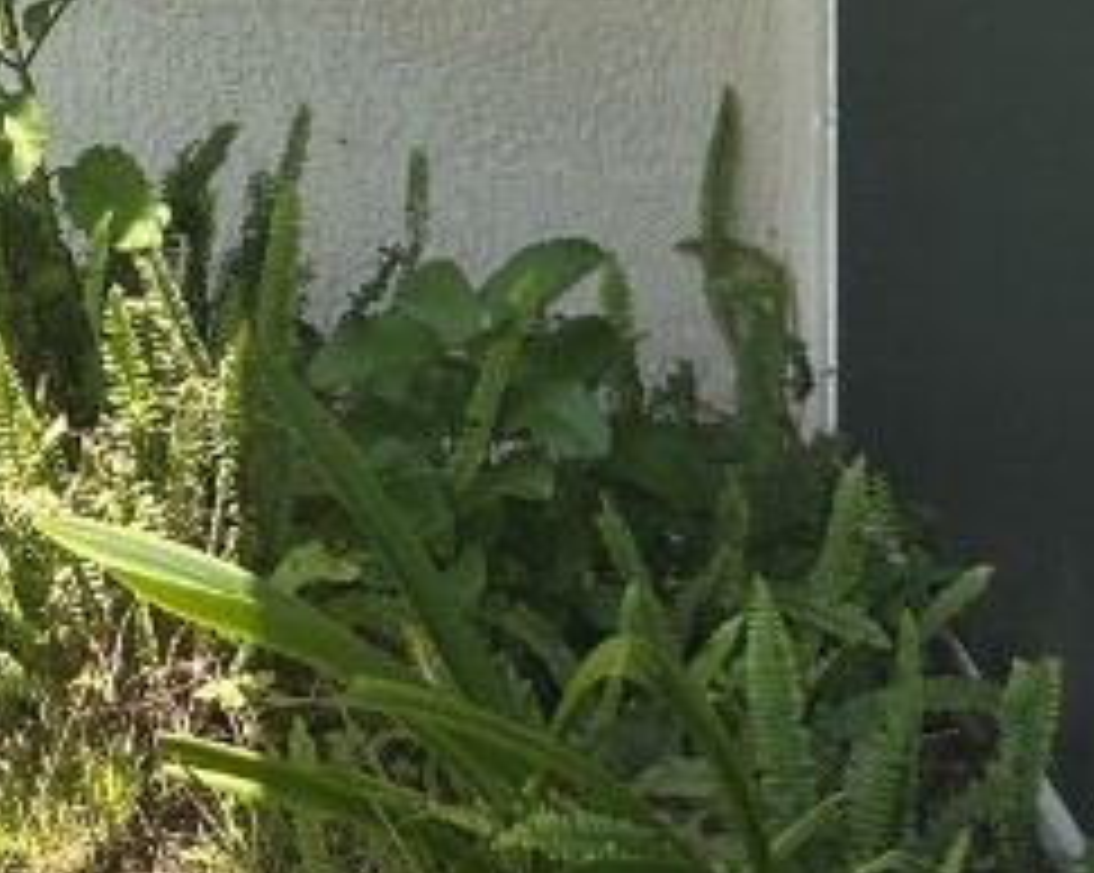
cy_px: -472
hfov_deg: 16.6
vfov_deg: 13.5
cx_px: -482
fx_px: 3462
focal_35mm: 107
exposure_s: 1/1531
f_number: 1.5
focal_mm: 5.7
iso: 50
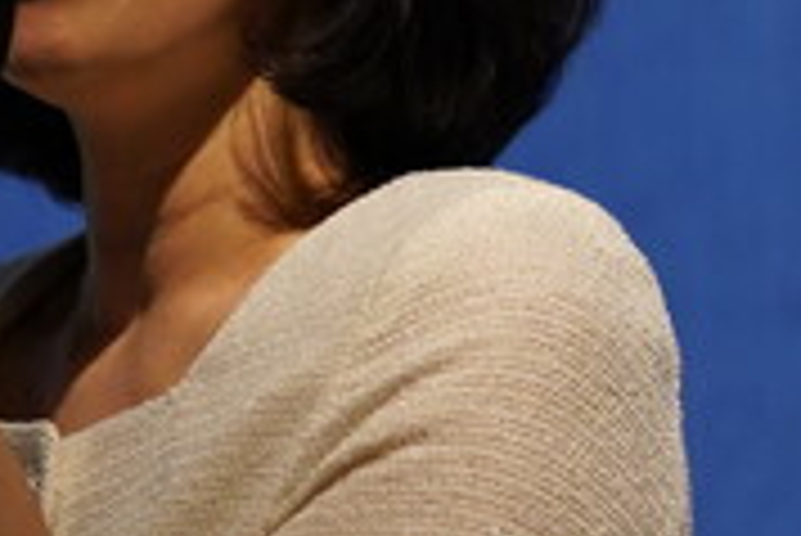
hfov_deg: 3.1
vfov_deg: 2.0
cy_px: 95
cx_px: 117
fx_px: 15031
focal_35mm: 675
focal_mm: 200
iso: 2500
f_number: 2.8
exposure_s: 1/125
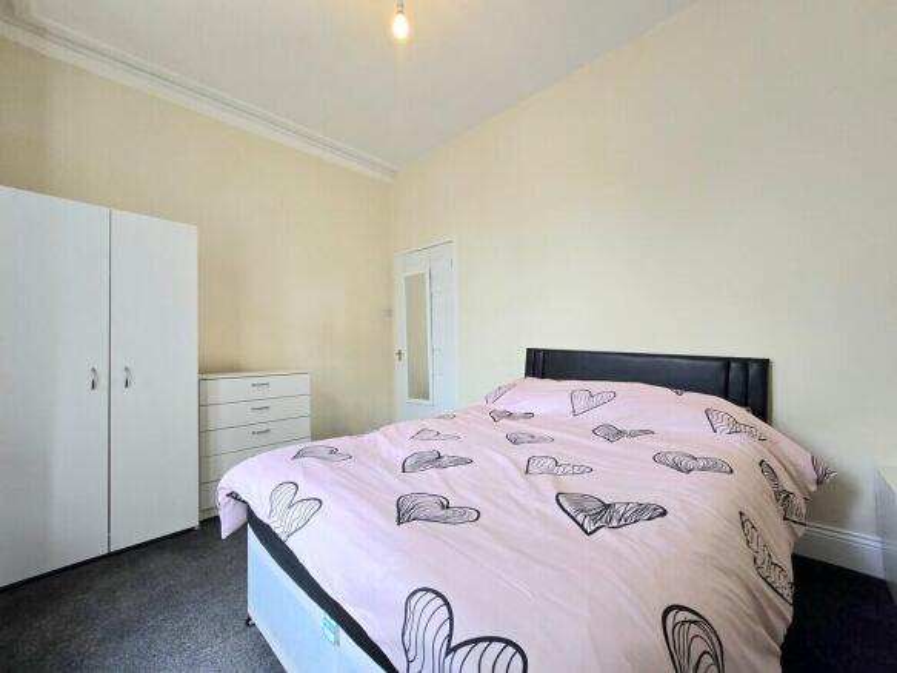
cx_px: 448
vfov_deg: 89.9
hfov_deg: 106.2
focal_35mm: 13
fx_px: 337
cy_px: 336
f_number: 2.2
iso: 80
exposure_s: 1/50
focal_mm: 2.2
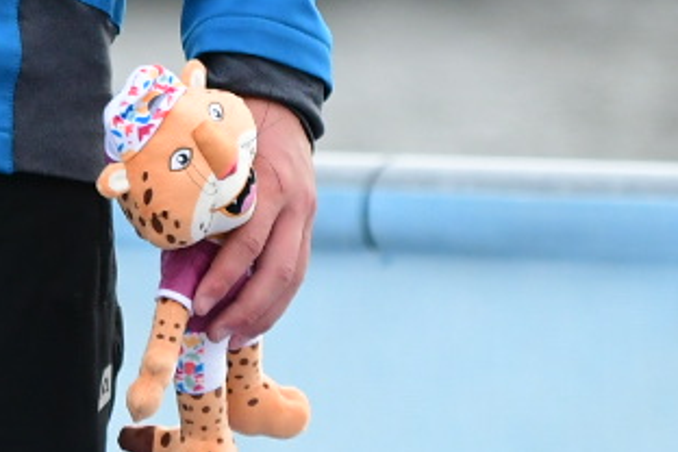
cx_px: -895
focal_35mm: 873
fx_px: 16440
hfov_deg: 2.3
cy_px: -674
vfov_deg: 1.6
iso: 640
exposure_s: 1/1250
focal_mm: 112
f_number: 3.5
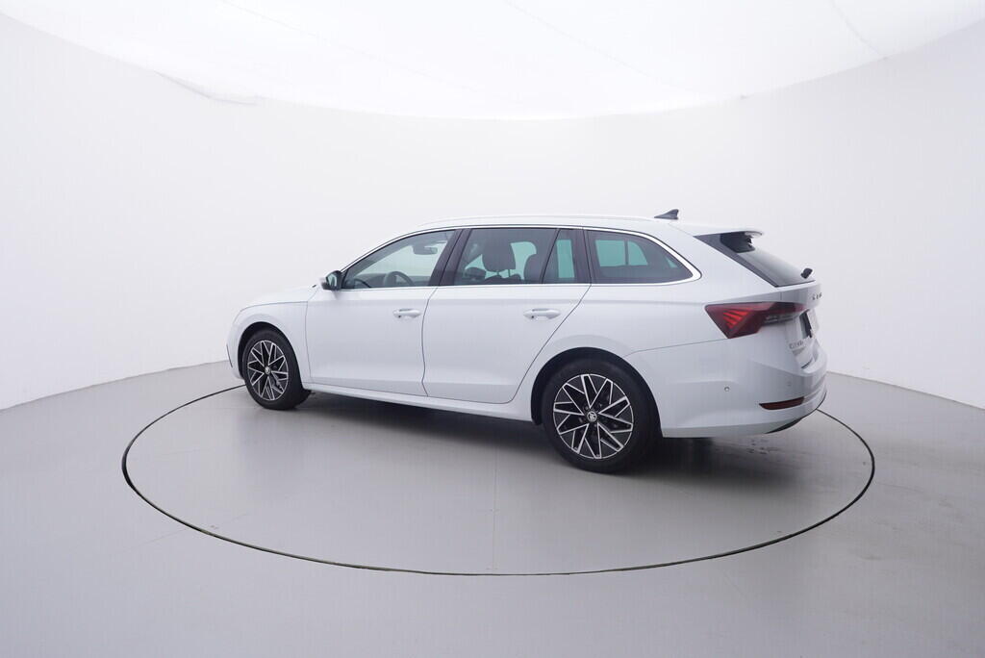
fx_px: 616
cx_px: 492
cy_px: 329
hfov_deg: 77.3
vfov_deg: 56.2
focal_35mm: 22
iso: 200
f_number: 5
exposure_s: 1/80
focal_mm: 15
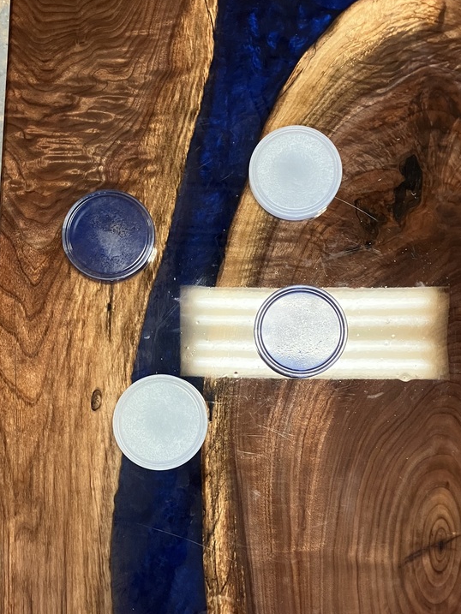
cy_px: 337
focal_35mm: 40
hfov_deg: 36.0
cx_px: 233
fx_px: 710
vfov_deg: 46.7
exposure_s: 1/60
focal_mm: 3.99
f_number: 1.8
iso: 320
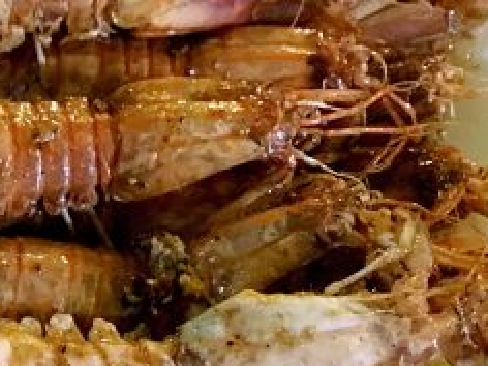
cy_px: 179
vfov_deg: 17.2
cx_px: 31
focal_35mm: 86
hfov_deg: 22.1
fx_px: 1212
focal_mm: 4.15
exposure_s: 1/17
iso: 640
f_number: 2.2
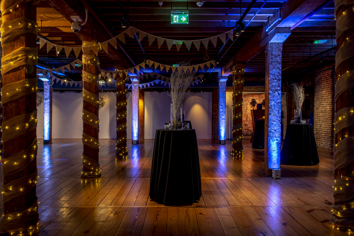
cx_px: 177
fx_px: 315
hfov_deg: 58.7
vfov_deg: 41.1
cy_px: 118
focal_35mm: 32
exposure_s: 1
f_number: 8
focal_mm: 32
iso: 200
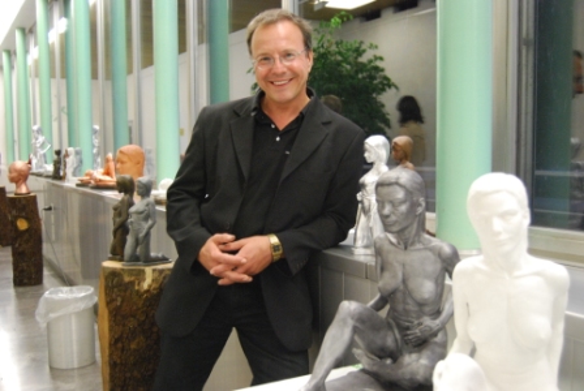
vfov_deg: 34.3
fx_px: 633
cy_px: 196
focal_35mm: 39
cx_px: 292
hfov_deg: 49.5
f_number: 4
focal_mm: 26
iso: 1600
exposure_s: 1/40
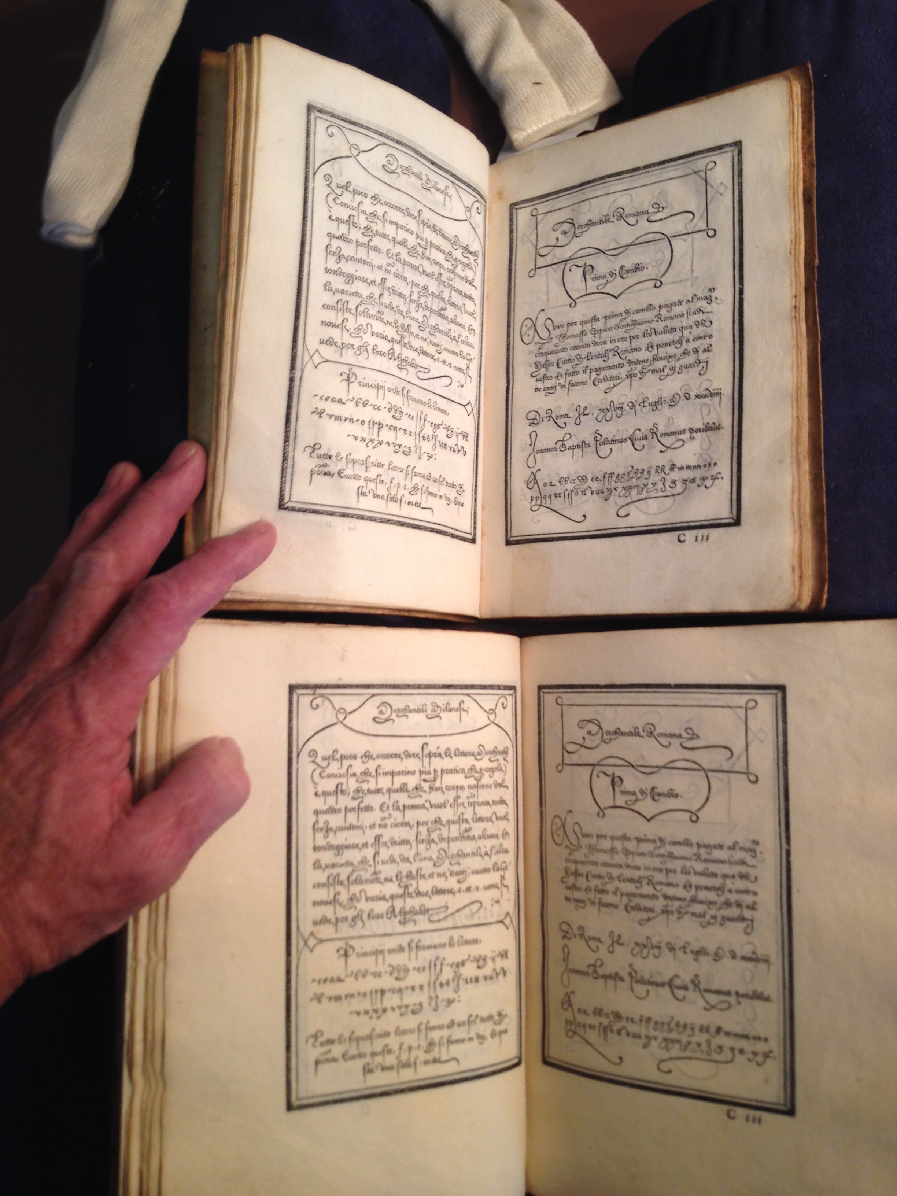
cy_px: 598
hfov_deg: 40.7
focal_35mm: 35
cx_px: 448
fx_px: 1209
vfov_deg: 52.6
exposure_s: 1/20
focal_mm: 4.28
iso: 50
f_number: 2.4
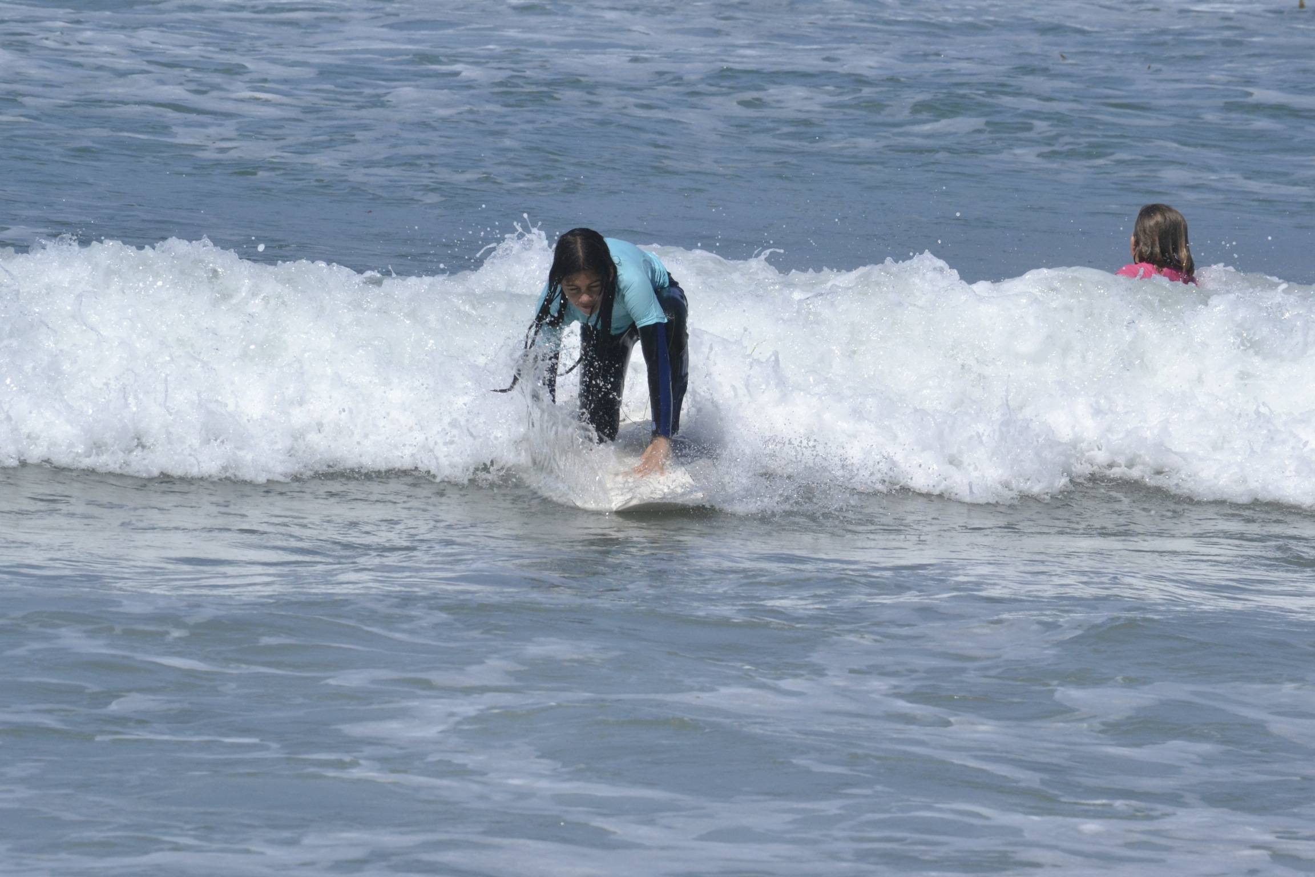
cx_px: 658
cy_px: 438
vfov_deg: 3.1
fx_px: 16436
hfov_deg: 4.6
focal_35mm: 450
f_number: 13
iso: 800
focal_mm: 300
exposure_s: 1/1600
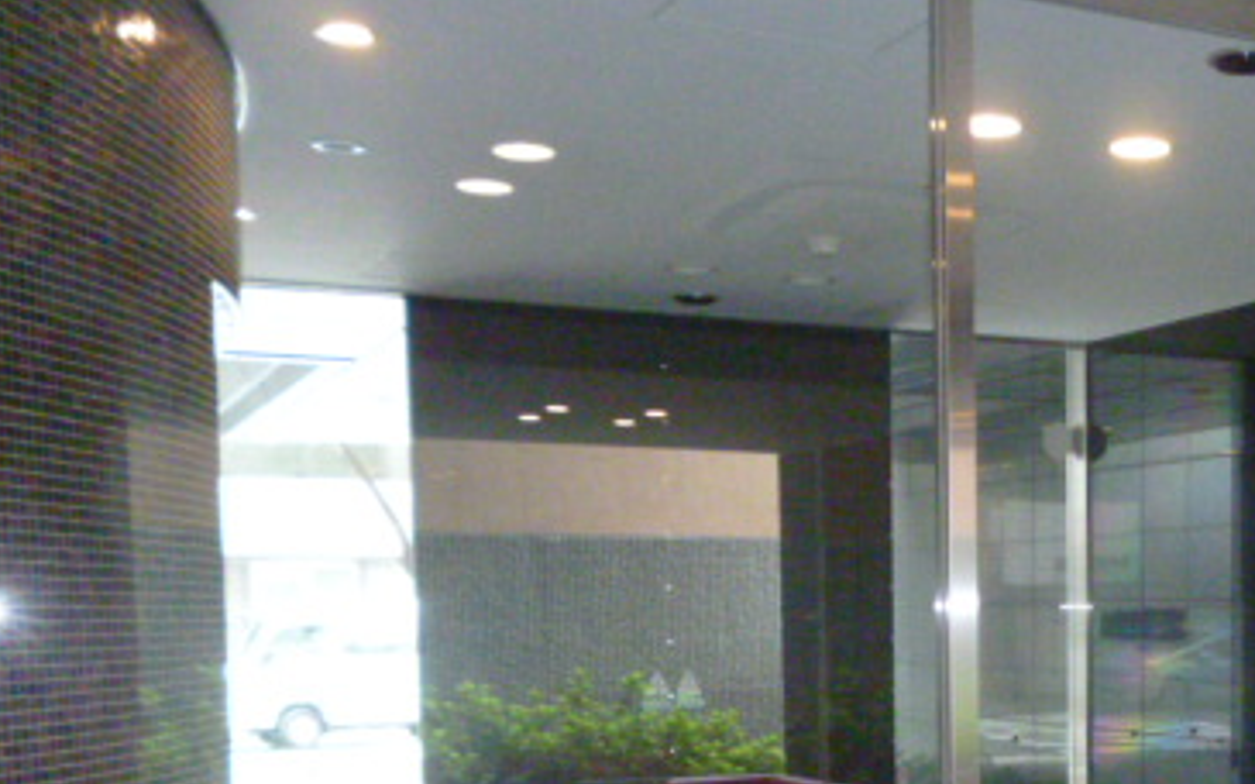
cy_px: 767
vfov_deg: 23.9
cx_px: 1066
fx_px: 1778
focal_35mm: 52
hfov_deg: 37.0
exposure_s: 1/60
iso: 1000
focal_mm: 5
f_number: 3.1
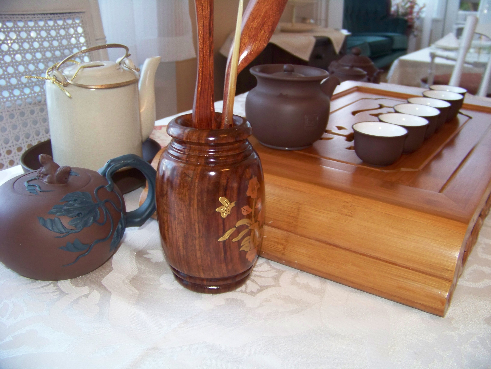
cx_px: 246
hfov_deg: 51.4
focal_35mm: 36
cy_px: 184
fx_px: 511
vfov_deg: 39.7
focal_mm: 5.85
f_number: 2.8
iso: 200
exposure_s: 1/30
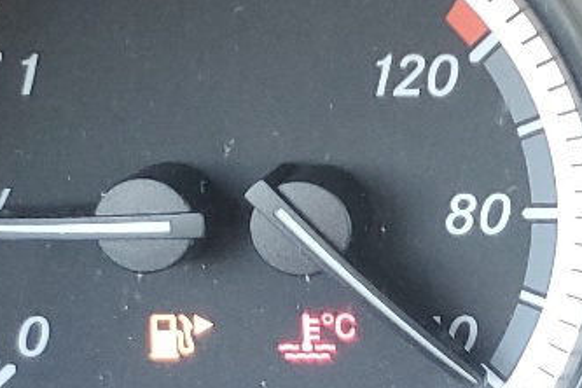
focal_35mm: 130
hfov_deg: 13.6
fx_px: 2102
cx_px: 1148
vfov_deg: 10.4
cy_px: -30
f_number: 1.5
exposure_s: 1/60.2
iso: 121
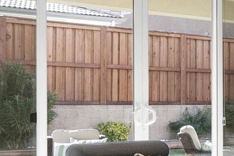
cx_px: 385
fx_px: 676
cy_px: 106
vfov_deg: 13.2
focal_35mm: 104
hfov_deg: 17.1
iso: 160
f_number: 8
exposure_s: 1/4
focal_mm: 16
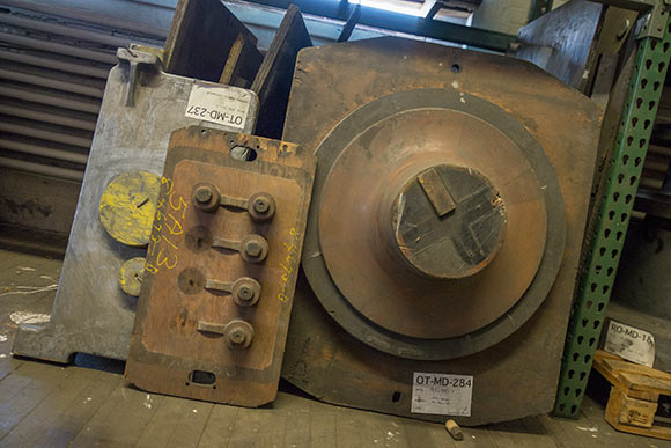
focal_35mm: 32
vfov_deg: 41.1
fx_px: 597
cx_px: 336
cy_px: 224
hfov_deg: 58.7
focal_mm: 32
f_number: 4
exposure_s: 1/125
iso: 1600
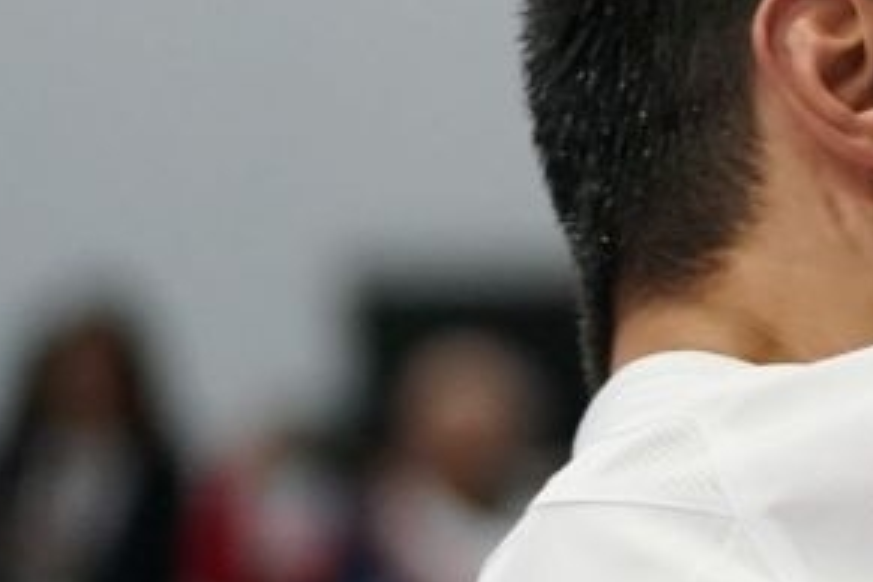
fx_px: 14694
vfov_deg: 2.3
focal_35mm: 606
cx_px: 2412
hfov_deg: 3.3
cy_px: 519
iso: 2000
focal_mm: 98
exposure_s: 1/1000
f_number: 2.8
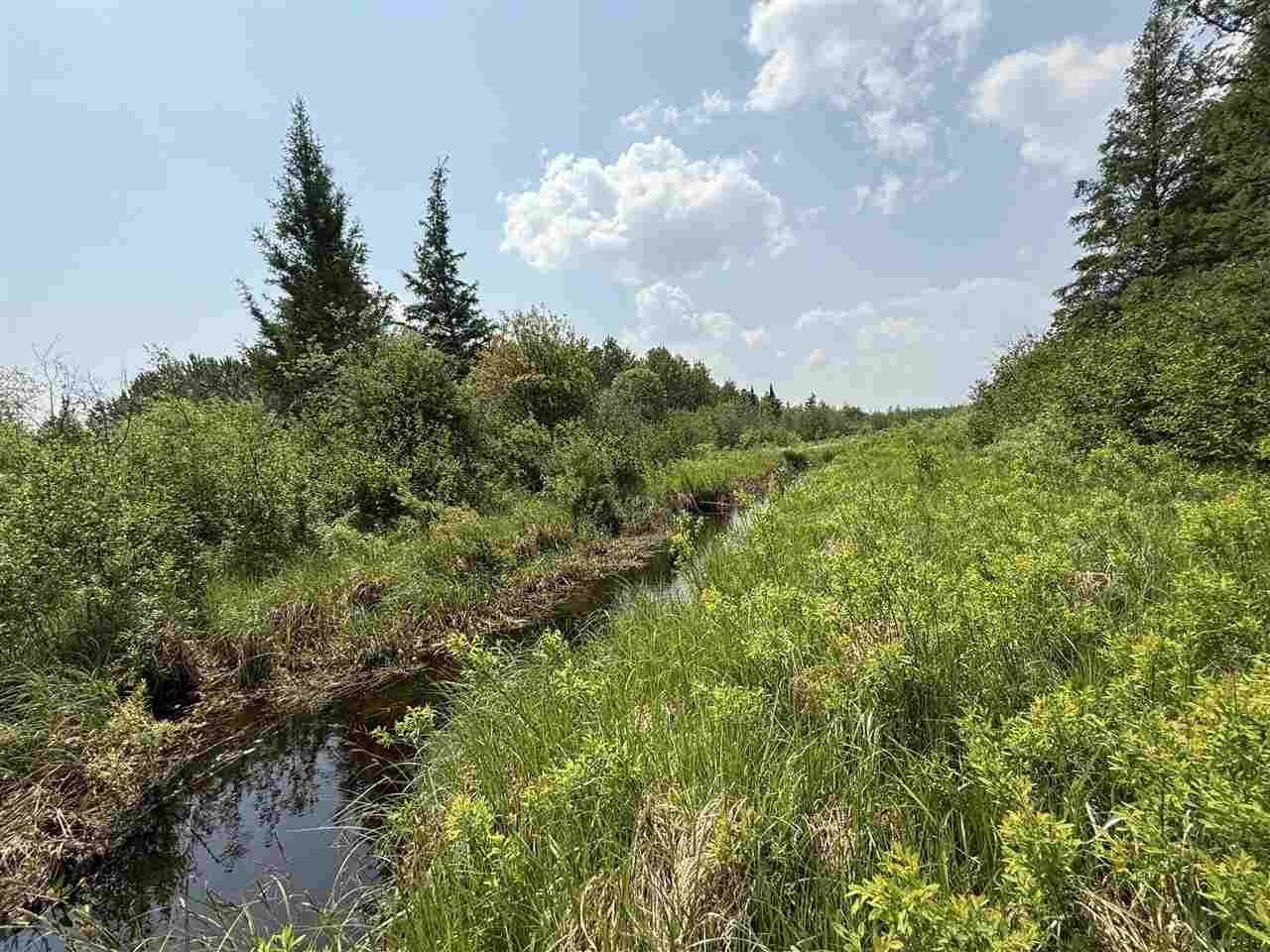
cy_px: 476
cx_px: 635
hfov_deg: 102.1
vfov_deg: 85.7
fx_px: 514
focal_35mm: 14
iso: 50
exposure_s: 1/2506
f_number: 2.2
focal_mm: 2.22
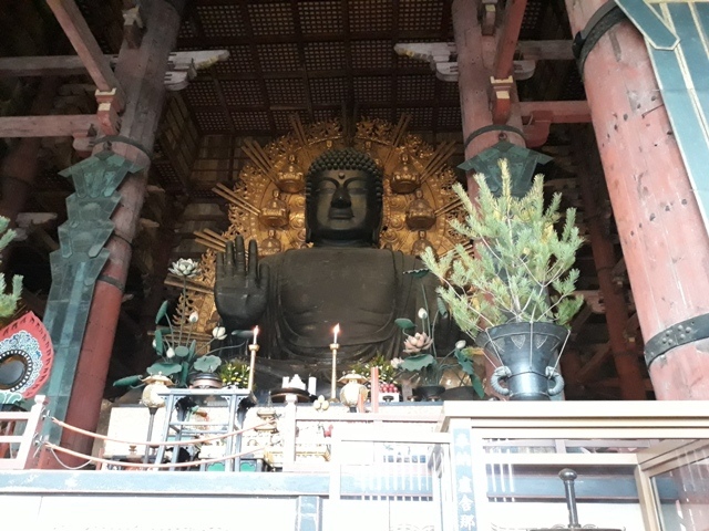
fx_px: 553
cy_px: 266
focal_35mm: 27
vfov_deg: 51.4
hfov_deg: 65.3
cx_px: 354
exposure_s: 1/17
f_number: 1.7
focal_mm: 3.71
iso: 800
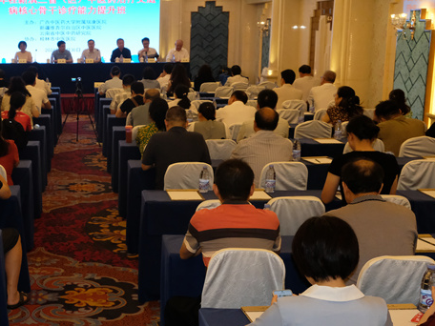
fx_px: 741
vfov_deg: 24.8
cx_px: 67
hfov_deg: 31.6
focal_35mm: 59
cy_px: 201
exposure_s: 1/180
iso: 5000
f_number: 5.6
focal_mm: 23.3
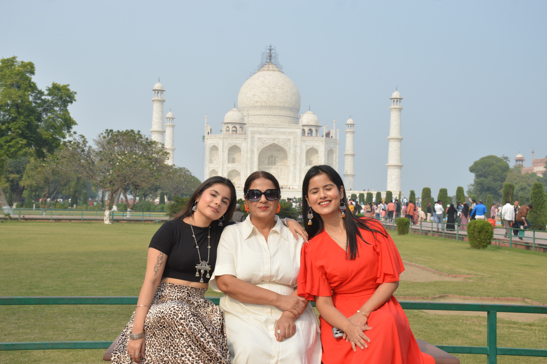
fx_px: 729
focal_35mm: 48
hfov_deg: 41.1
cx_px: 274
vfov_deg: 28.0
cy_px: 182
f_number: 8
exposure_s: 1/125
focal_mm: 32
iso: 100
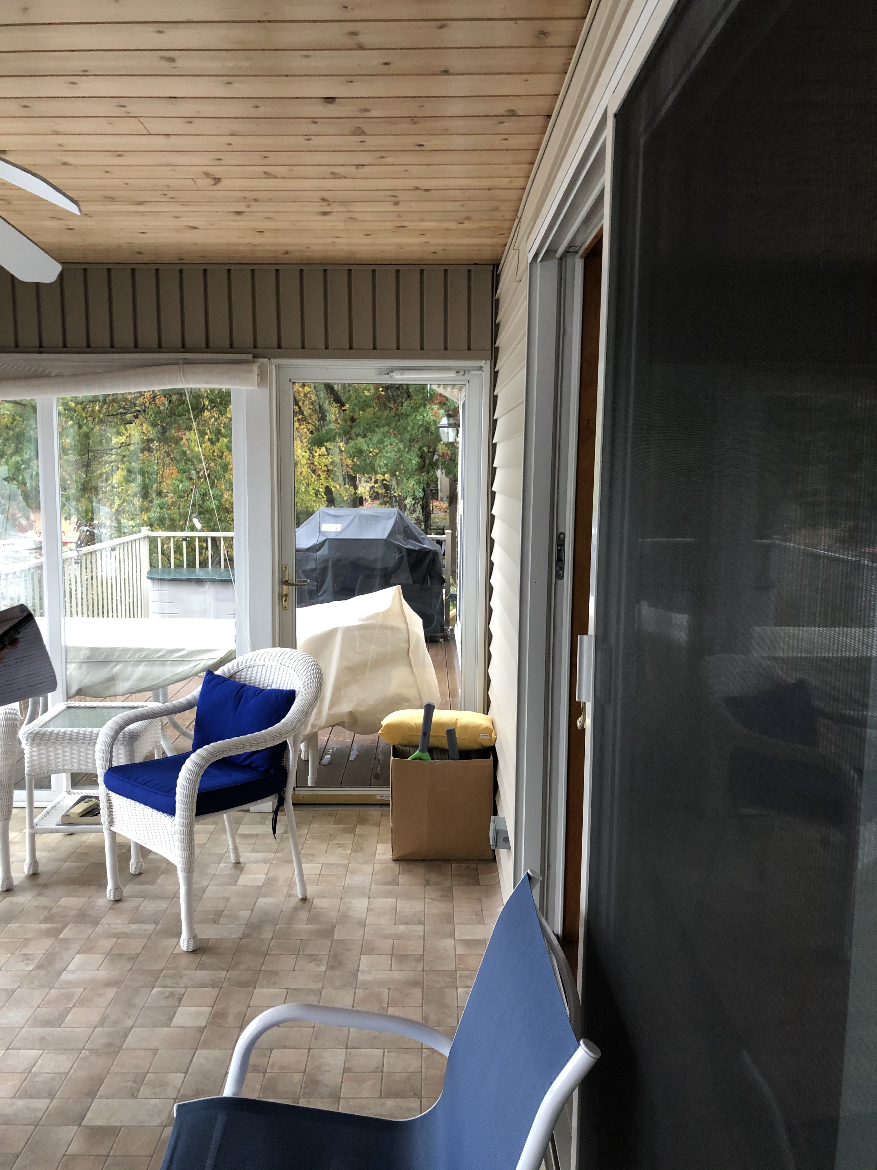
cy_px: 585
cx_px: 438
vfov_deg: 63.4
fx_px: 946
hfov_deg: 49.7
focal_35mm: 28
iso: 32
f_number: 1.8
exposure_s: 1/30
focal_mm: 3.99
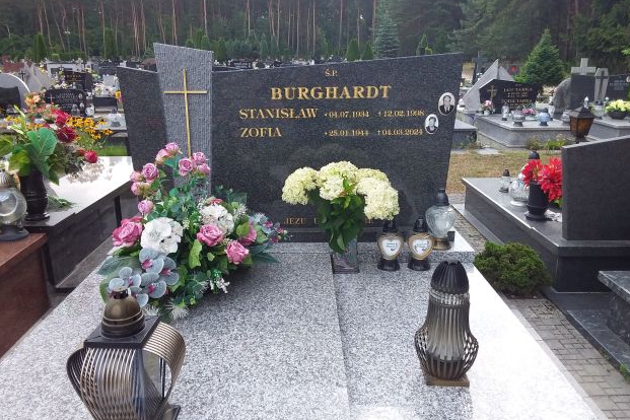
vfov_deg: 43.6
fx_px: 525
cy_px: 213
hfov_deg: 61.9
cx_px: 307
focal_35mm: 30
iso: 40
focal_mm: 2.91
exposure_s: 1/377
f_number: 1.9
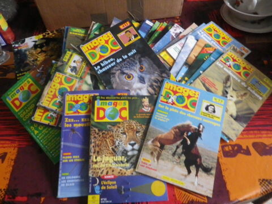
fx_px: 196
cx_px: 136
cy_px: 102
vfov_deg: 54.9
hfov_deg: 69.4
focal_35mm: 25
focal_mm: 4.5
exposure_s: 1/8
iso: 800
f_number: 3.5
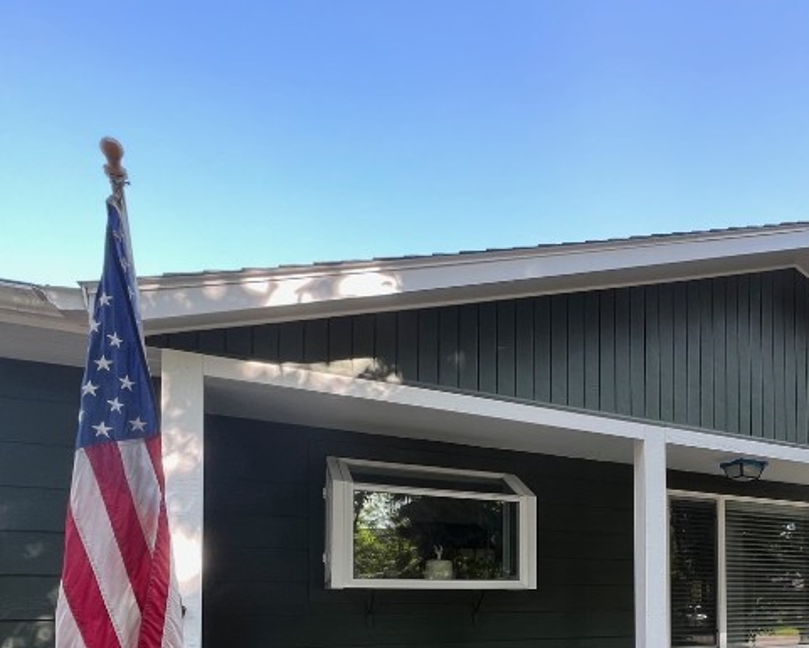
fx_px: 647
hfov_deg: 58.0
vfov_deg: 47.8
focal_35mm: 27
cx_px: 673
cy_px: 582
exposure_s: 1/100
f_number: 1.8
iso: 32
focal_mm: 1.57
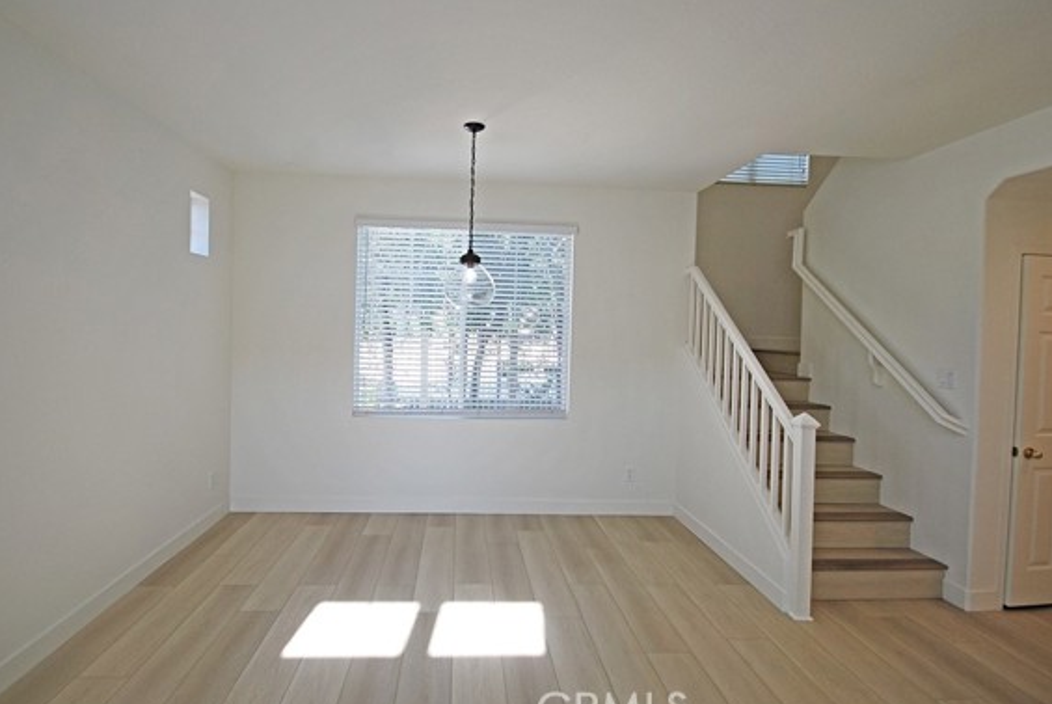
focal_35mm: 17
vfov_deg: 70.5
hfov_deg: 93.1
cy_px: 337
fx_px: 497
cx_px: 488
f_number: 5
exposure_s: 1/100
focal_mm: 10
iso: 200
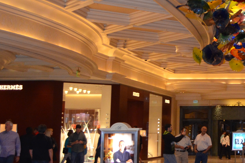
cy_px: 28
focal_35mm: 92
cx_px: 314
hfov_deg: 20.4
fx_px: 625
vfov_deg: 14.7
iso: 1100
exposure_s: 1/60
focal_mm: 22
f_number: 3.8
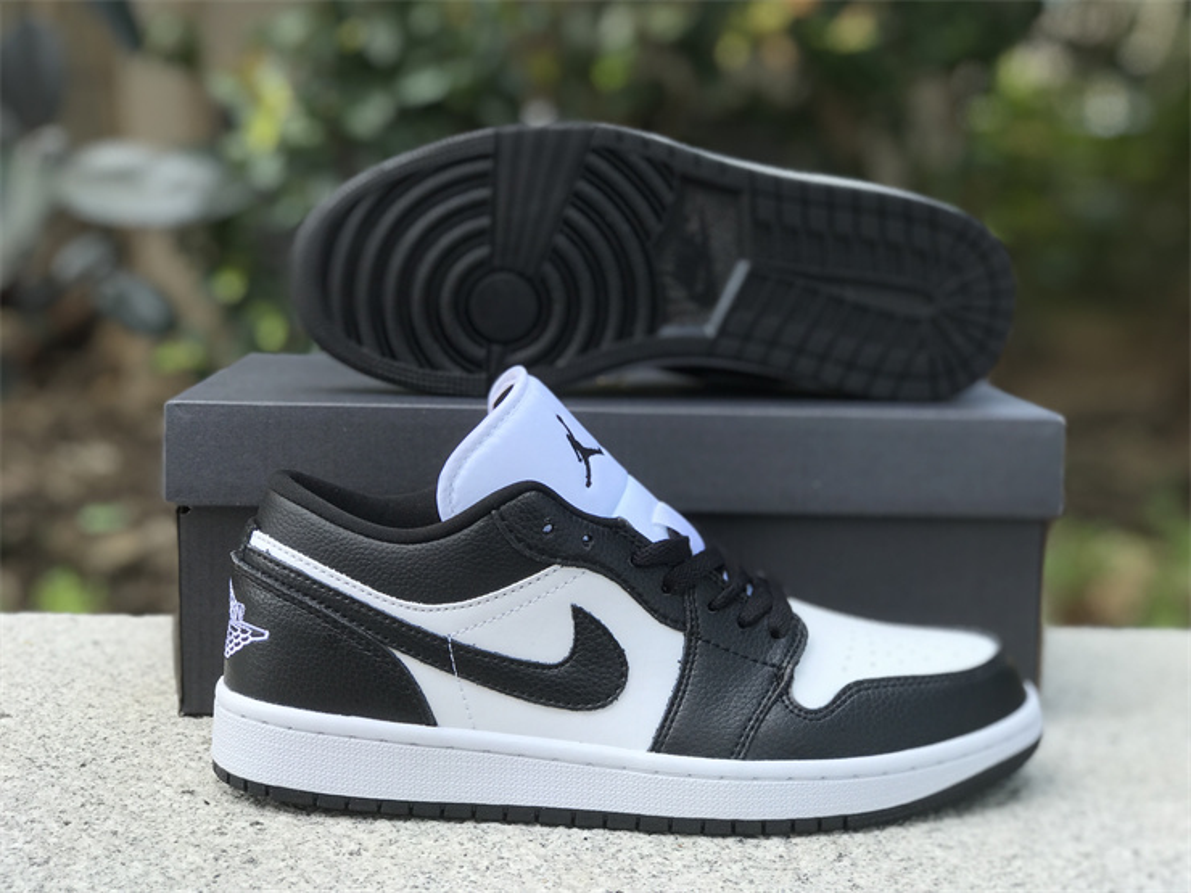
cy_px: 446
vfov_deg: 25.7
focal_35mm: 57
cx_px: 596
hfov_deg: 33.8
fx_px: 1961
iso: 20
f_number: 2.8
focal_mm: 6.6
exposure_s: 1/175
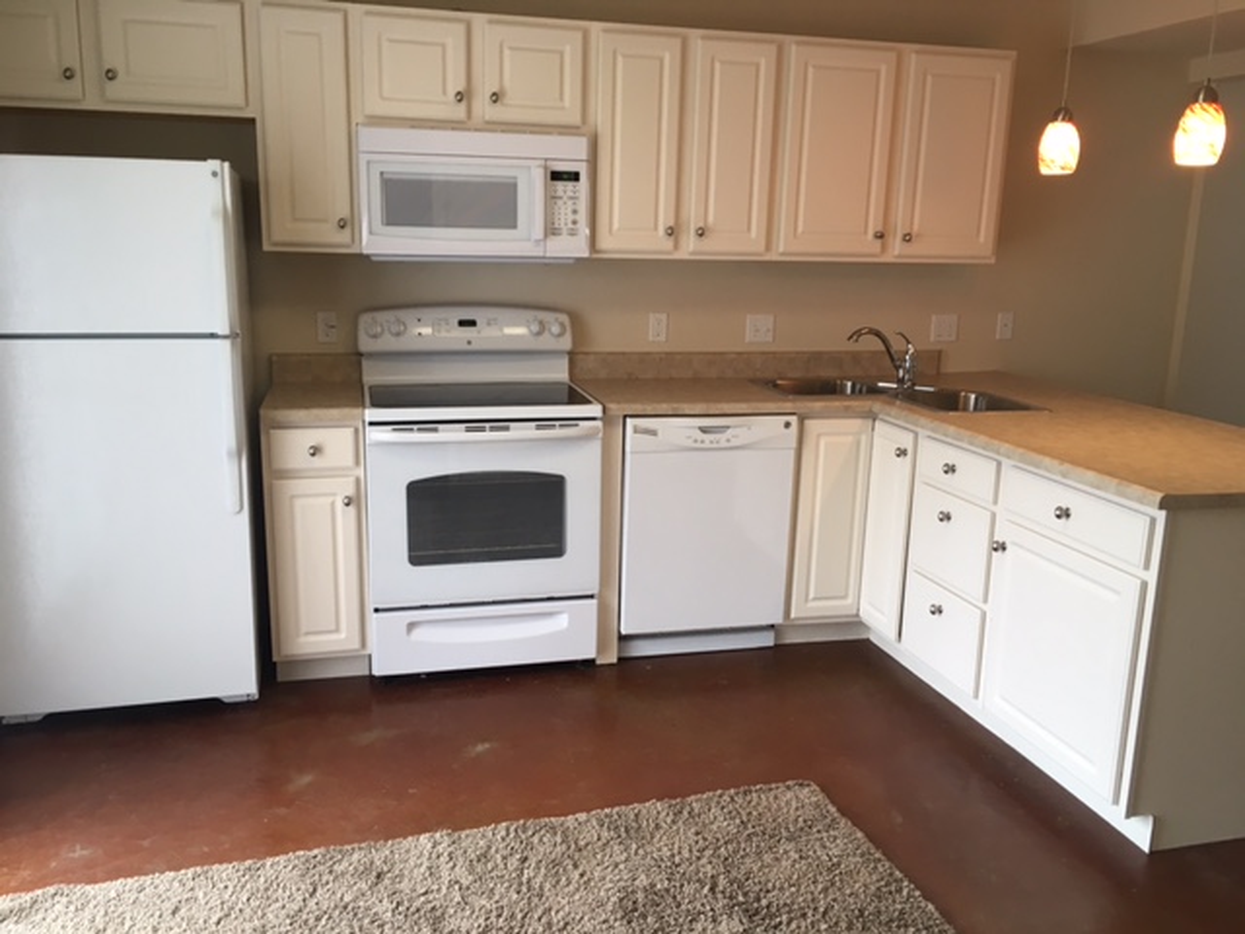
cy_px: 467
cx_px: 622
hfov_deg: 61.7
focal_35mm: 29
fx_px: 1043
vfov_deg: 48.2
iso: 50
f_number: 2.2
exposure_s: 1/30
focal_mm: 4.15
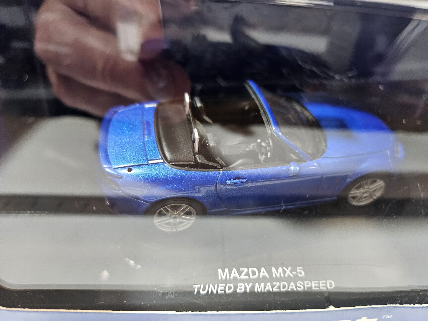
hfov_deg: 71.6
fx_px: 297
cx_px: 214
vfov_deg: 56.8
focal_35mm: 24
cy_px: 160
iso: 1000
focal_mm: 5
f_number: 1.8
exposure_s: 1/100
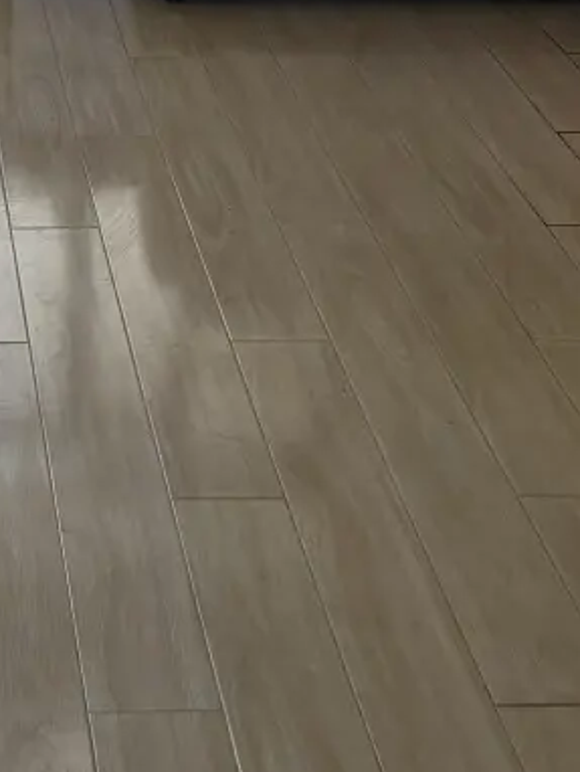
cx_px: -121
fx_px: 2187
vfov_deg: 17.0
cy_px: -556
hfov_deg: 14.6
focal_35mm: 98
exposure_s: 1/269
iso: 64
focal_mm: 5.96
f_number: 1.6
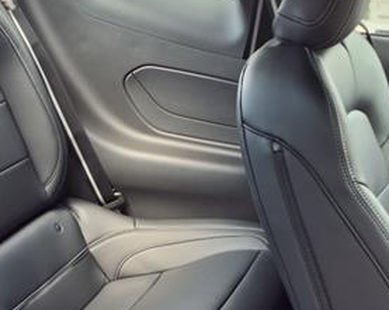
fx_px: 702
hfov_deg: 30.7
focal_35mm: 61
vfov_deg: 24.1
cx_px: 124
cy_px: 295
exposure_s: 1/120
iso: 50
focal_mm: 3.58
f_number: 1.9
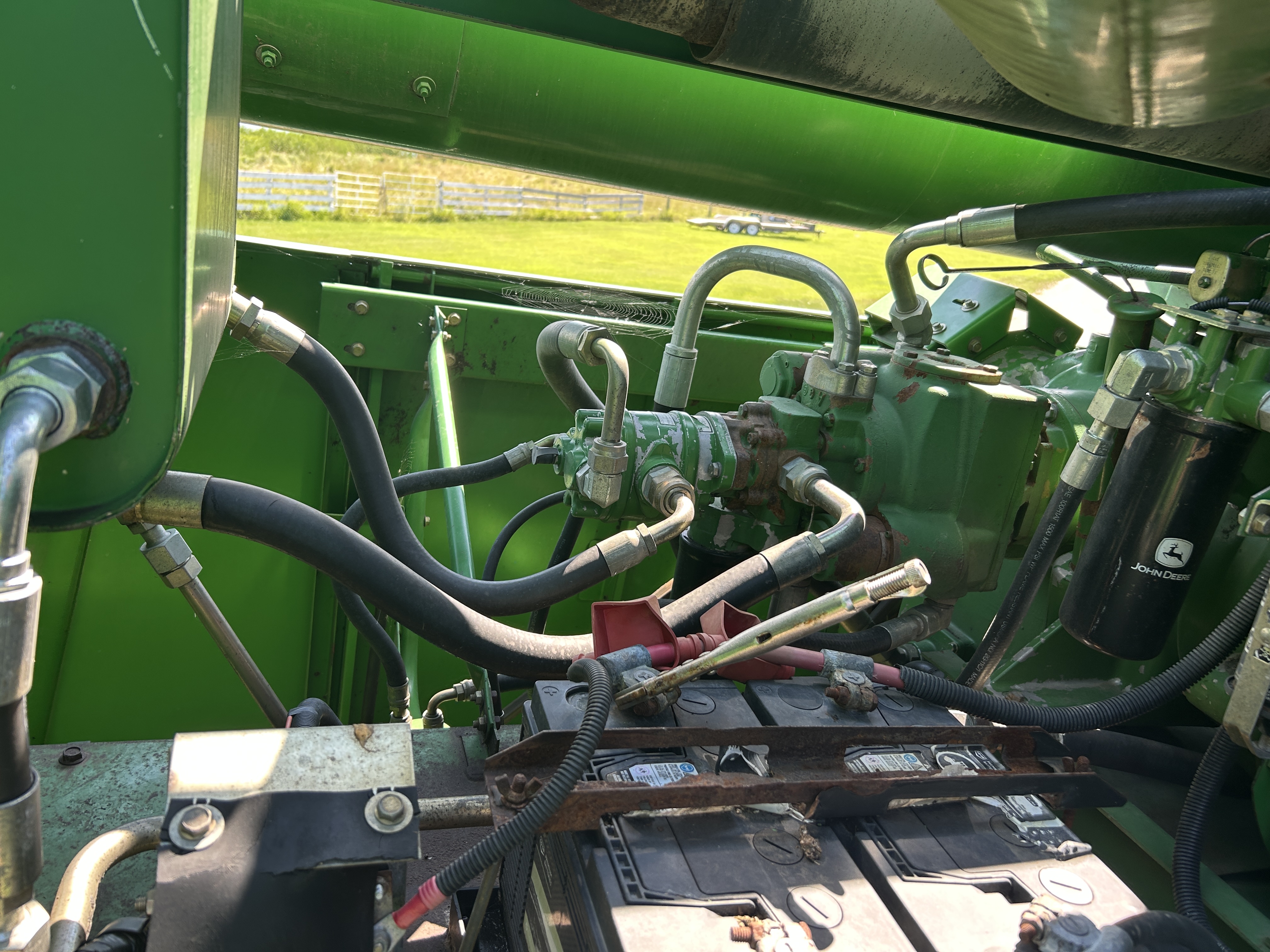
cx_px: 635
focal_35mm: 26
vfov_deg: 53.1
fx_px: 954
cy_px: 476
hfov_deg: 67.3
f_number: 1.5
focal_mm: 5.7
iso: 40
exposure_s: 1/229
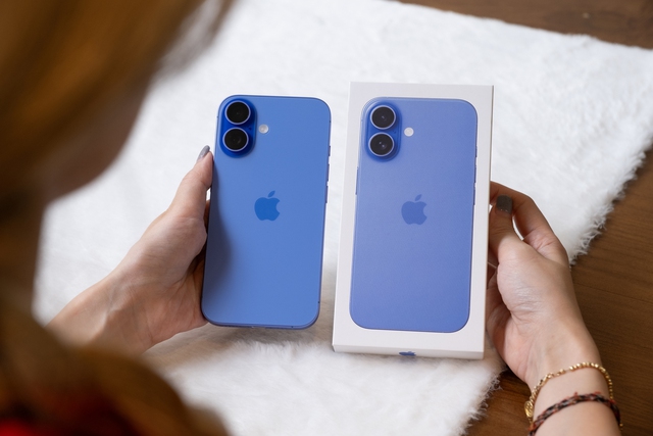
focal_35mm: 83
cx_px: 326
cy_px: 218
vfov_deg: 16.5
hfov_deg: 24.5
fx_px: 1506
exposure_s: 1/30
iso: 320
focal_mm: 55
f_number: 5
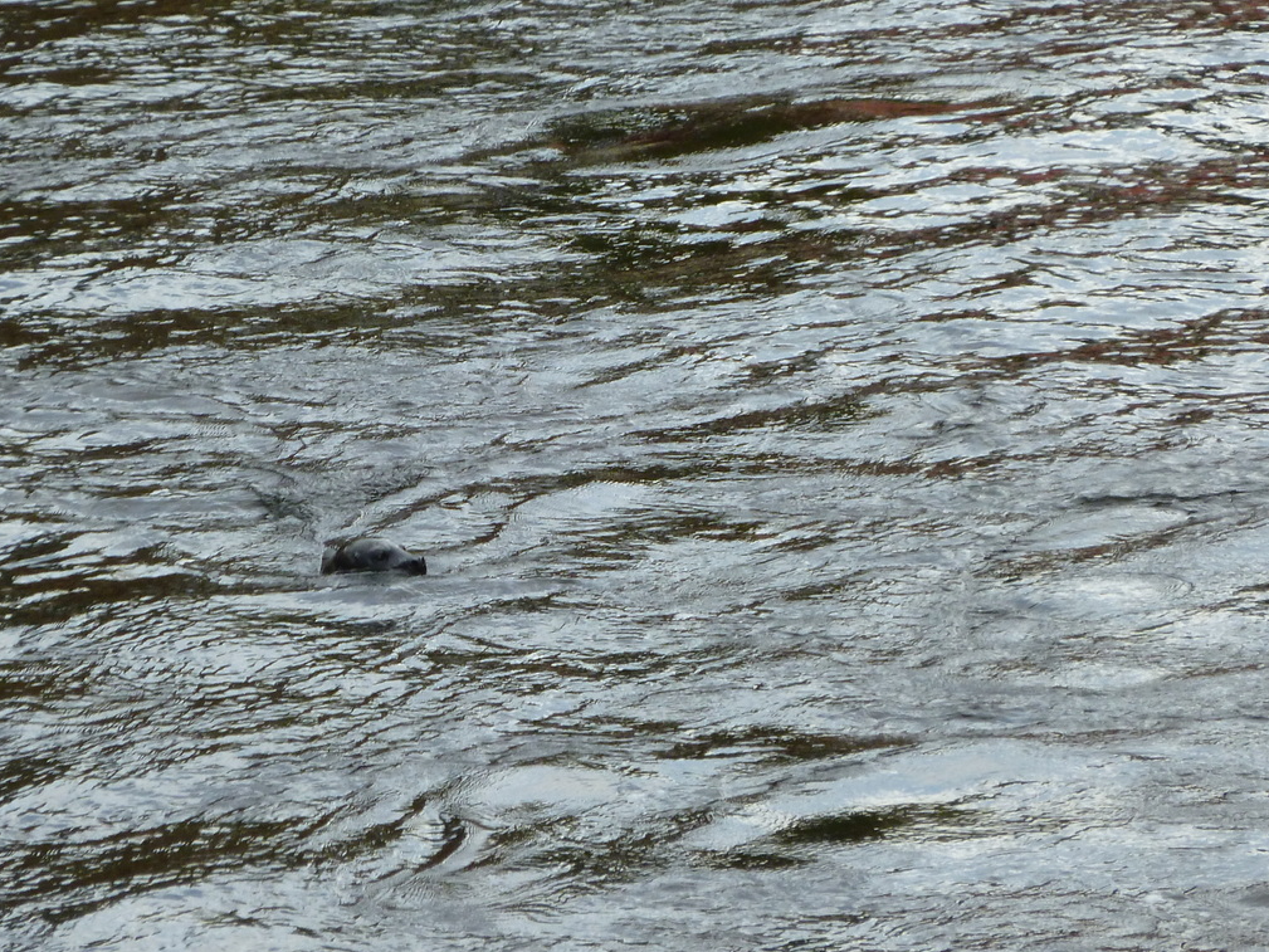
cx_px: 503
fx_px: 11622
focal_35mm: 317
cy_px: 423
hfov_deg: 6.2
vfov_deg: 4.7
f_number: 5.9
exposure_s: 1/125
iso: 160
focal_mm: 36
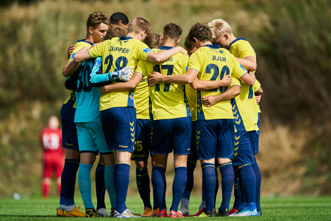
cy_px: 110
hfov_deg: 3.7
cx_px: 166
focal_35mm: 560
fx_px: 5149
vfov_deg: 2.5
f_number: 4
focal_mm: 560
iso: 1000
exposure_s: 1/8000
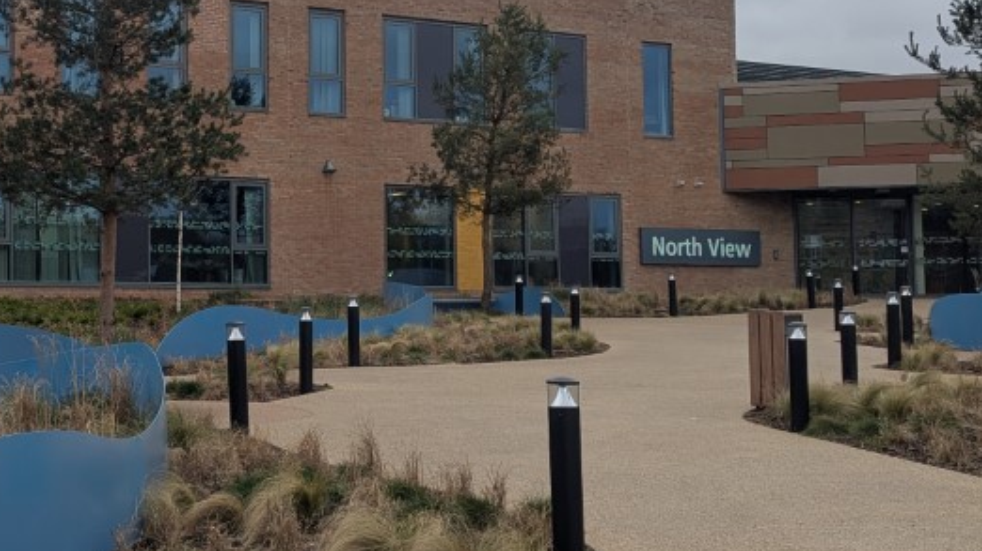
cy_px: 222
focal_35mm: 60
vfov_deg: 20.0
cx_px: 103
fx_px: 1562
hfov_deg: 33.1
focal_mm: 6.81
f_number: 1.85
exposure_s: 1/519
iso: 44
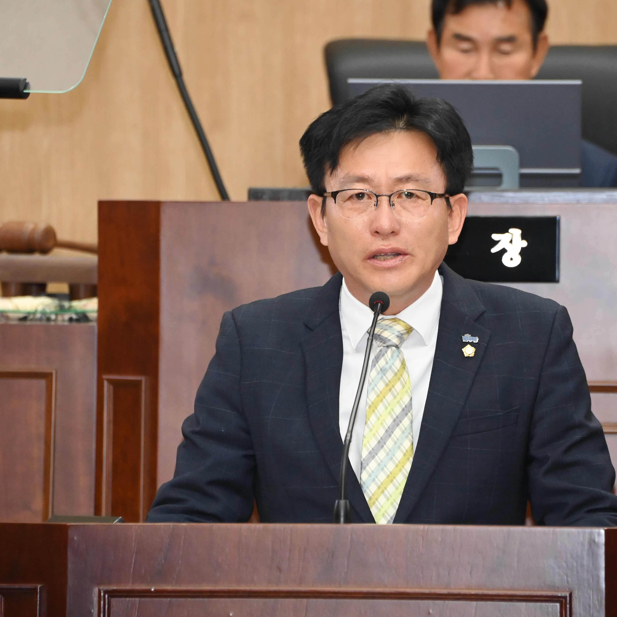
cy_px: 308
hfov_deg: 4.6
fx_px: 7723
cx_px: 384
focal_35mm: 383
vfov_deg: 4.6
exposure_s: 1/250
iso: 8000
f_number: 6.3
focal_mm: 300
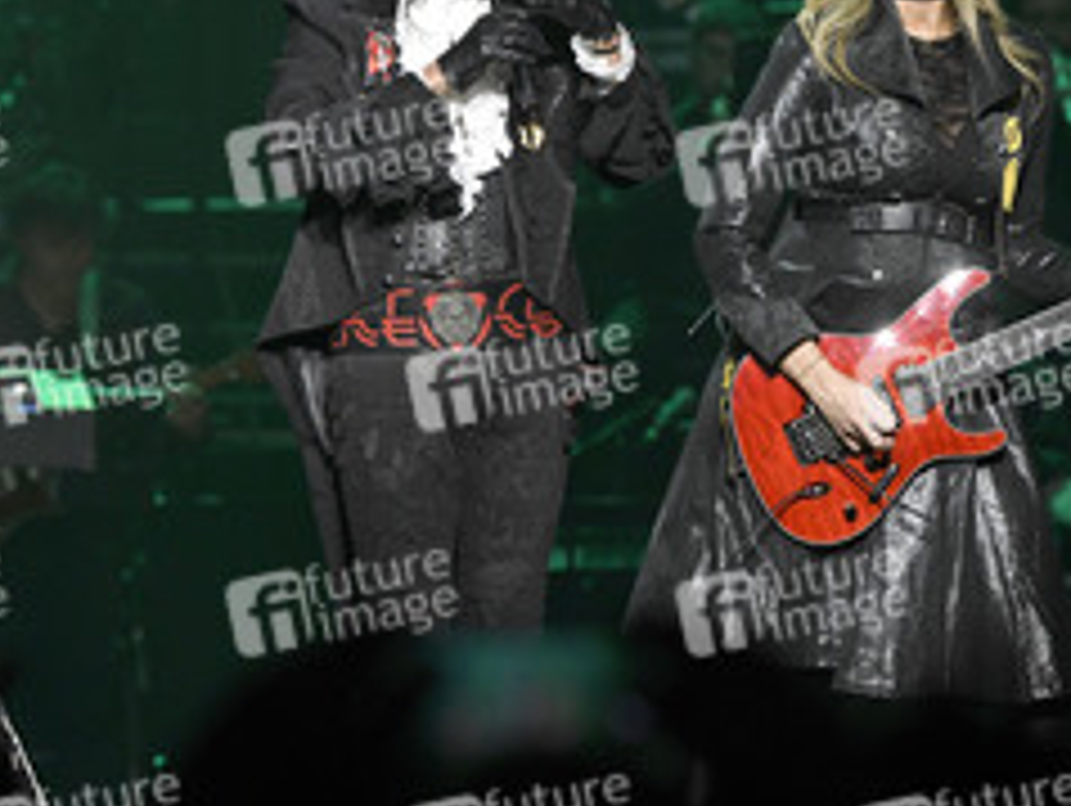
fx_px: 8176
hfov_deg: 7.5
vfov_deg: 5.6
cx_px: 403
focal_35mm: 264
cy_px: 266
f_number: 4
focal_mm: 145
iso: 1600
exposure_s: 1/640
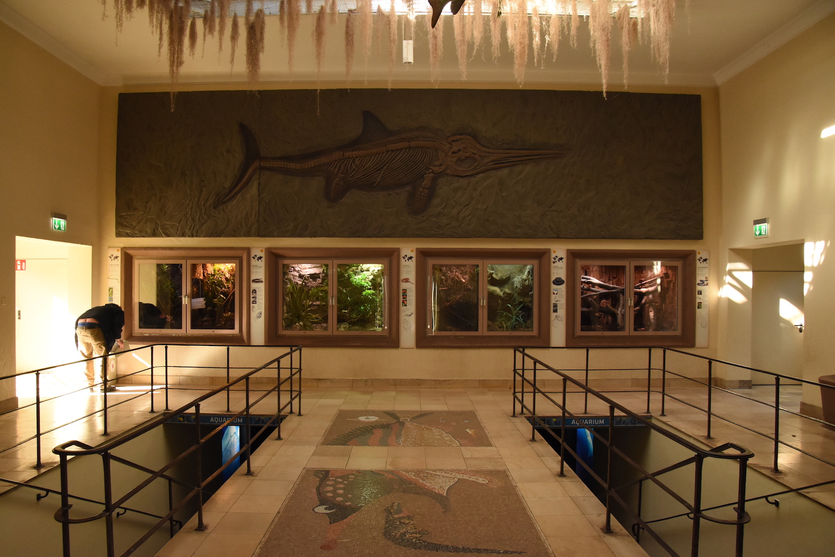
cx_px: 418
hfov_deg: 73.7
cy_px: 278
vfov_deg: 53.1
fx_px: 557
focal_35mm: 24
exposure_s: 1/320
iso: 2000
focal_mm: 16
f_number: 5.6
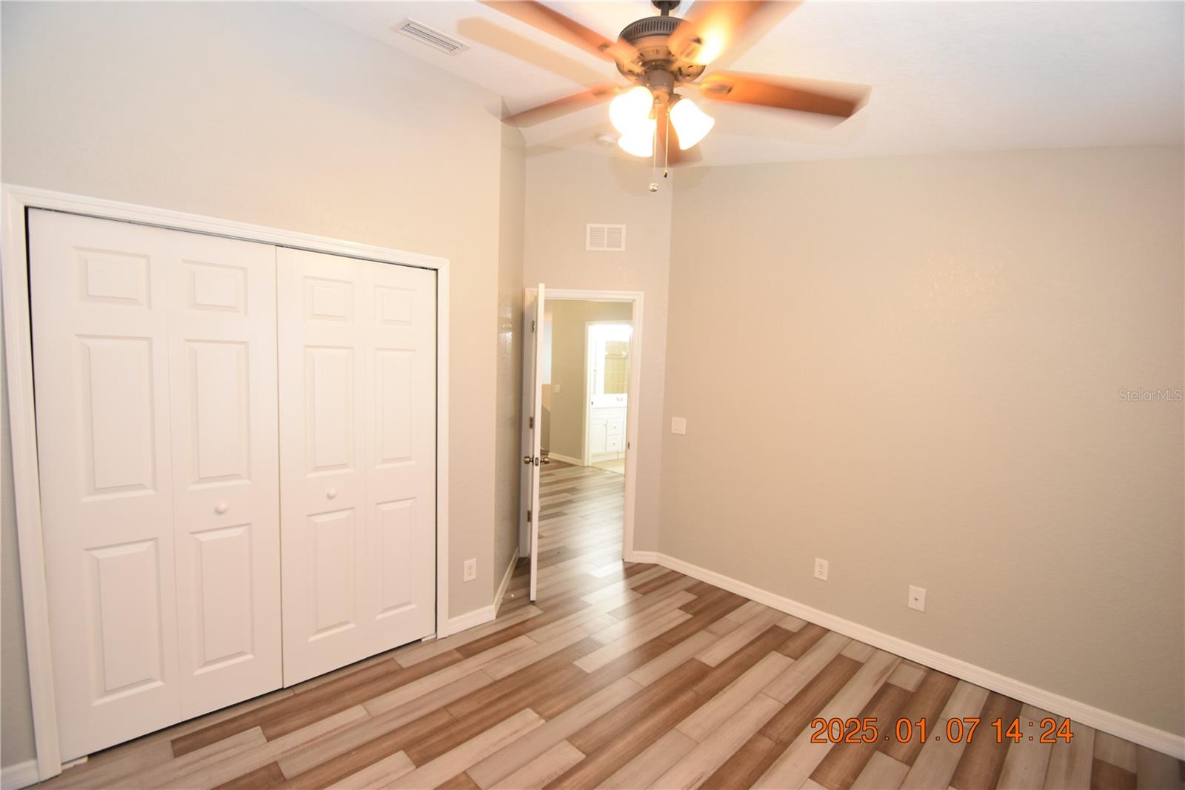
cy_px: 395
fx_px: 494
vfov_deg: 77.3
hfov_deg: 100.4
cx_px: 592
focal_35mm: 15
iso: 1100
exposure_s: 1/60
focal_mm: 10
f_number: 3.5
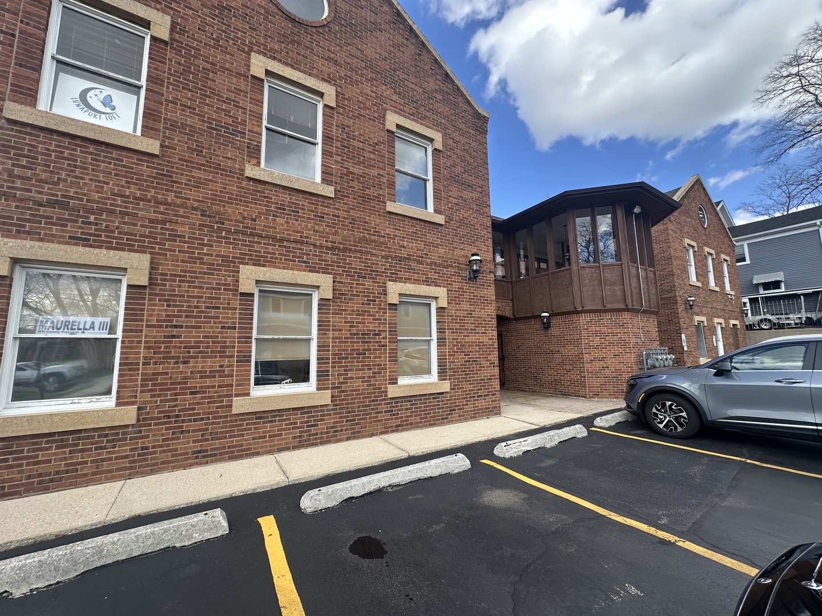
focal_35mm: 14
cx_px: 411
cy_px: 308
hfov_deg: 102.1
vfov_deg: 85.7
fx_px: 332
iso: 40
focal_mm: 2.22
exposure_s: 1/450
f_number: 2.2
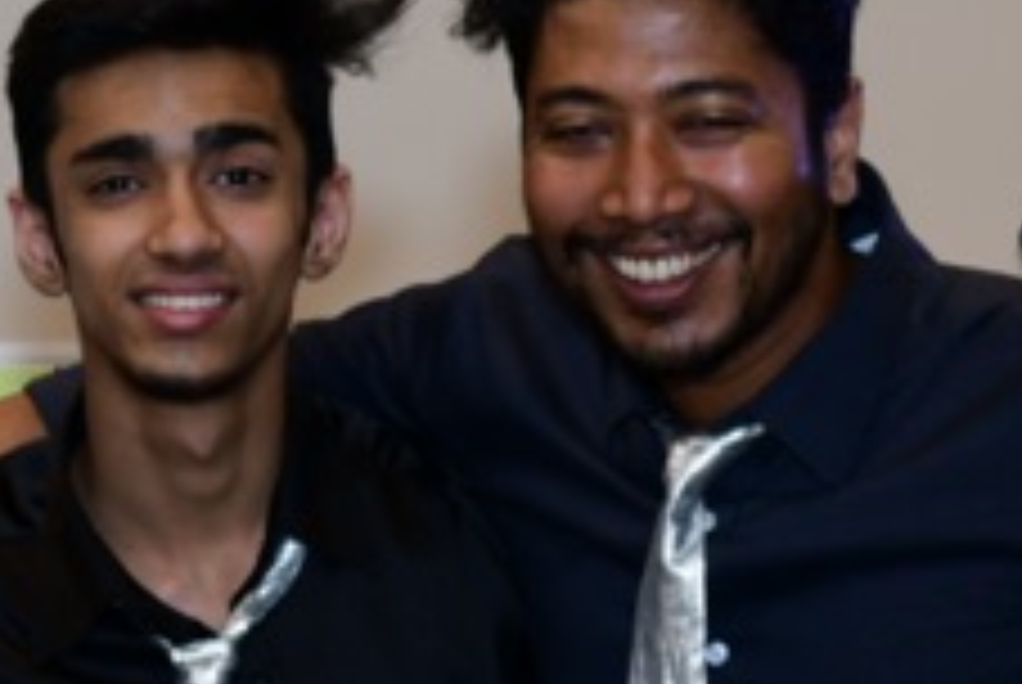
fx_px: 7504
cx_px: -365
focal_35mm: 264
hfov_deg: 7.7
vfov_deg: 5.2
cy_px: 1080
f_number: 3.5
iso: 400
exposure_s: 1/100
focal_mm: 50
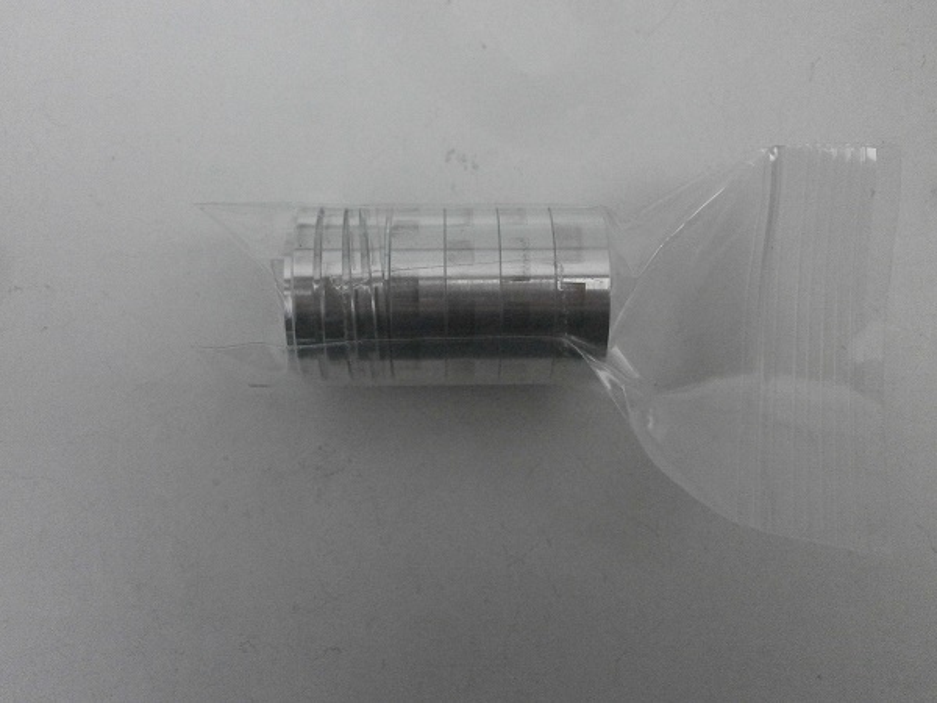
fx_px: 866
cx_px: 468
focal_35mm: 32
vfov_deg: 44.2
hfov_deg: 56.8
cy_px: 352
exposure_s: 1/200
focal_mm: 5.8
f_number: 3.1
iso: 800
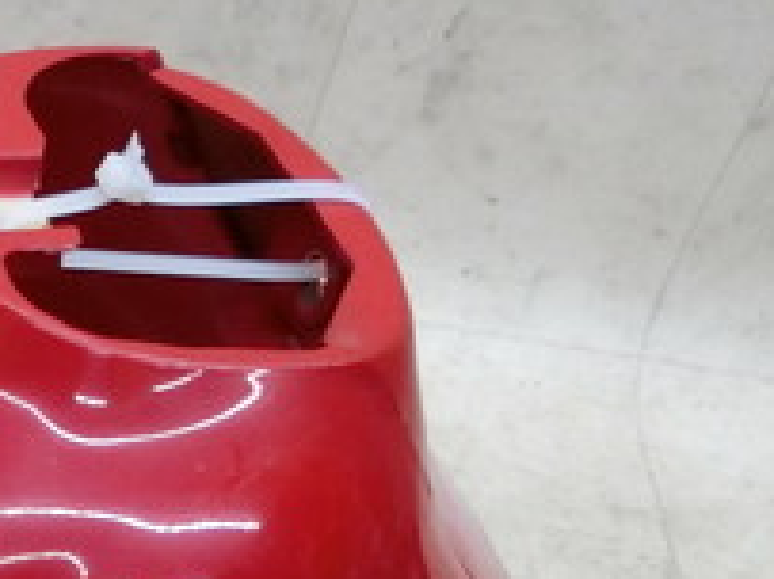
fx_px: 1654
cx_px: -263
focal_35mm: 74
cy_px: 750
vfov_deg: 18.5
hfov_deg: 23.1
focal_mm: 4.5
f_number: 3.5
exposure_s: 1/100
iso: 400
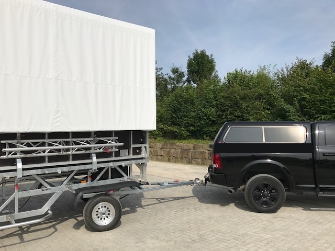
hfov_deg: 63.4
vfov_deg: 49.7
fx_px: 271
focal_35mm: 28
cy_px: 126
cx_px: 168
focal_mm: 3.99
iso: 20
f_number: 1.8
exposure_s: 1/5051
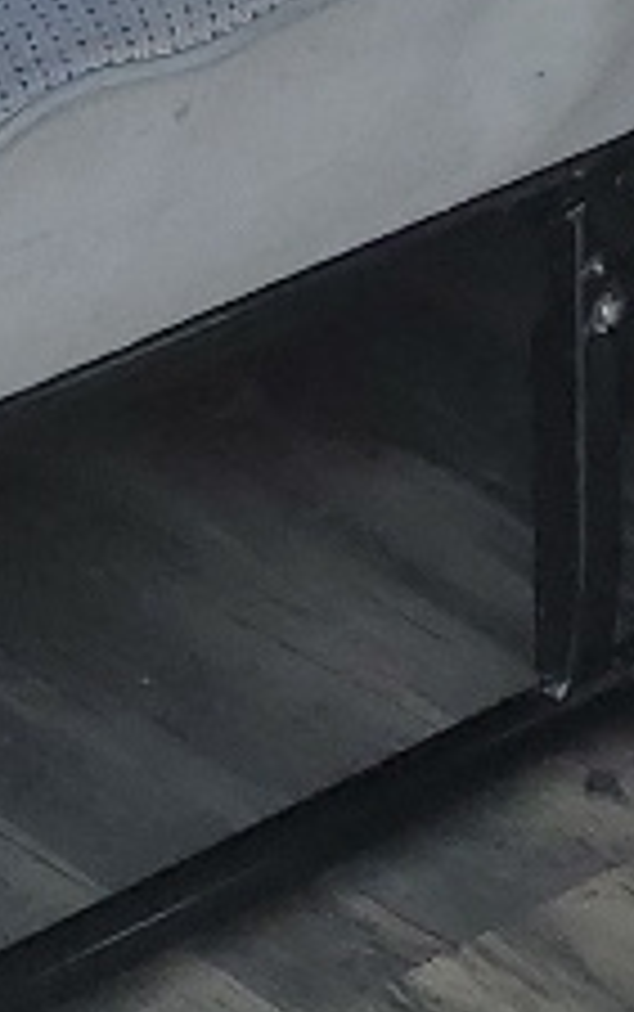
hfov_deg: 6.6
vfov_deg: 10.0
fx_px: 5408
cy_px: -877
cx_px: 1048
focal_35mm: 196
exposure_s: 1/476
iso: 50
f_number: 1.5
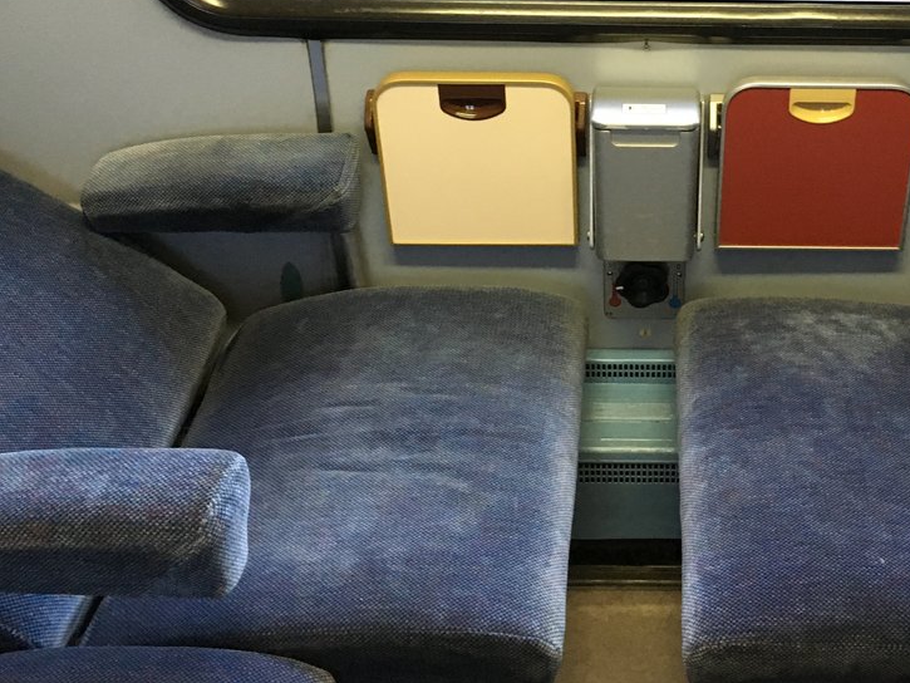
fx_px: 1262
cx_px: 672
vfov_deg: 29.8
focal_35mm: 48
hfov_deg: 38.7
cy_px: 166
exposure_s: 1/25
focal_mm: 4.15
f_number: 2.2
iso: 250
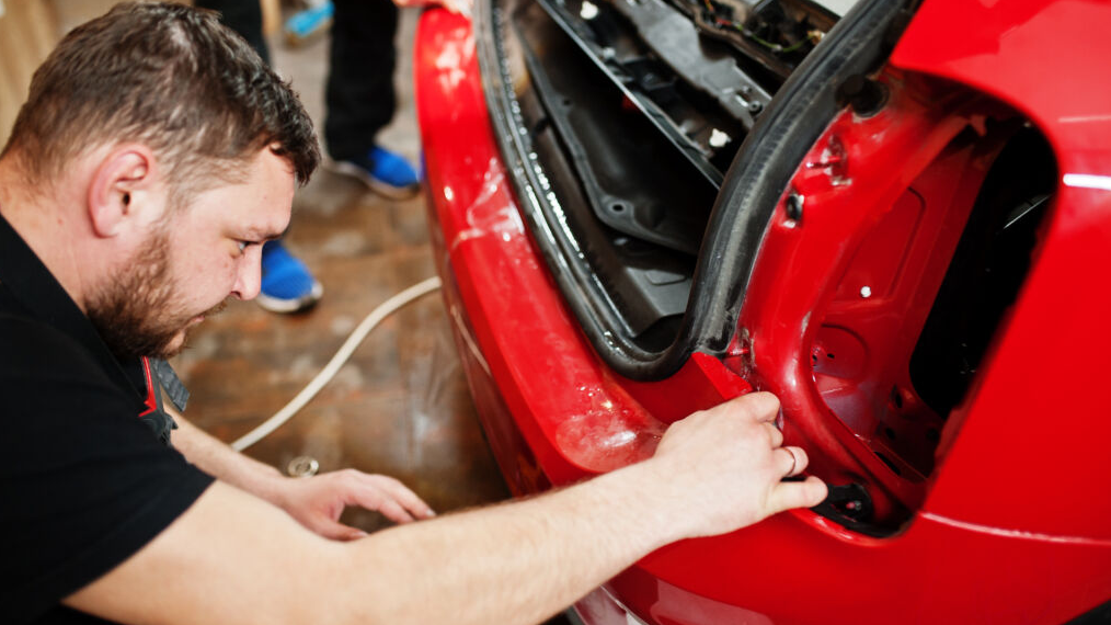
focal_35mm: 37
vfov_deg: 32.0
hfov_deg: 54.0
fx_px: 1090
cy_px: 299
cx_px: 556
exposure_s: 1/125
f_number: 2
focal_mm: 35
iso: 640
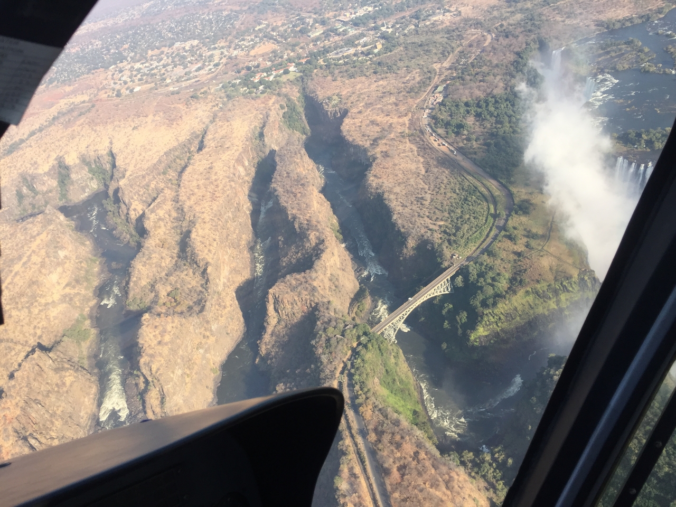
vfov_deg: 48.2
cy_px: 254
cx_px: 338
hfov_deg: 61.7
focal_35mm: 29
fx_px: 566
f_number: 2.2
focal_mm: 4.15
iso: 32
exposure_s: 1/807
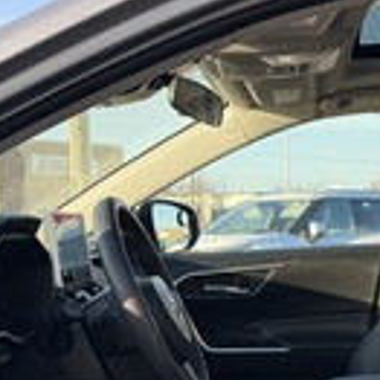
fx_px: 845
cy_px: 338
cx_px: 296
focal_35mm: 68
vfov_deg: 24.7
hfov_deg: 25.0
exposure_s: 1/849
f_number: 1.78
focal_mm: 6.76
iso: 100
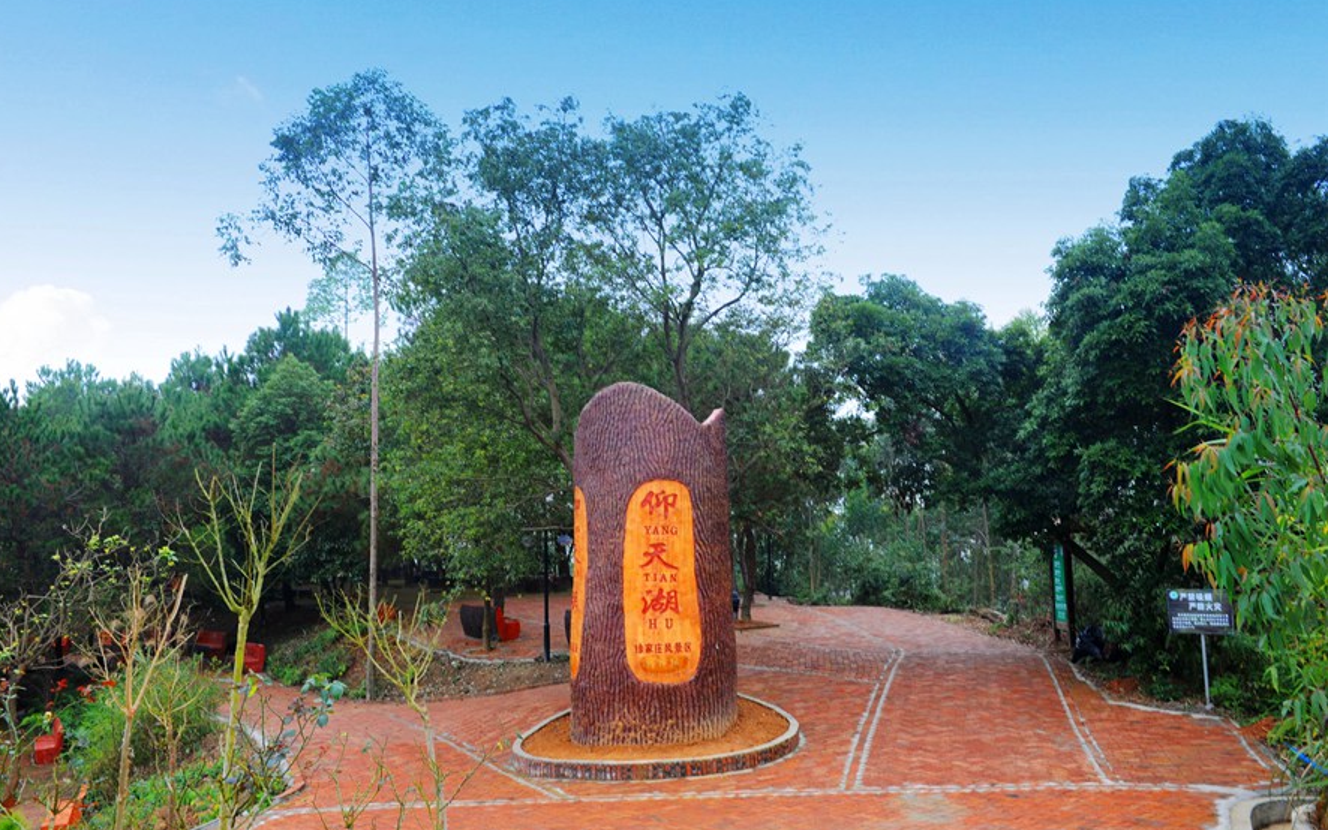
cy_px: 414
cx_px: 657
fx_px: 1086
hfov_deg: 62.9
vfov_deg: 41.8
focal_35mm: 30
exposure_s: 1/20
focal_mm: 29
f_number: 14
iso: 200
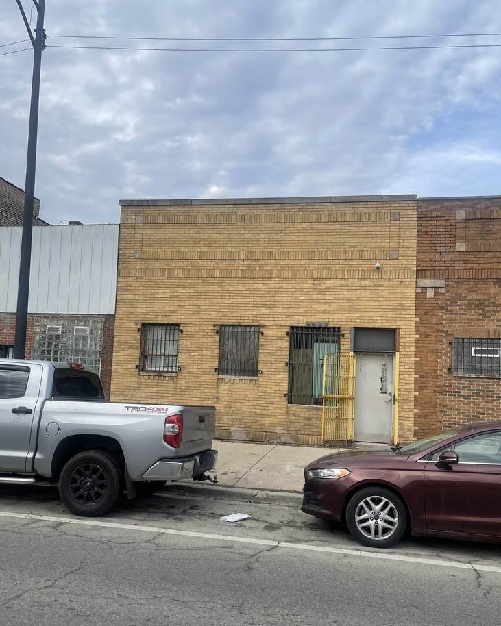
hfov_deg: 48.5
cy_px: 334
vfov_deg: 58.7
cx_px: 257
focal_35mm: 30
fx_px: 556
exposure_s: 1/1912
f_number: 1.6
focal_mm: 5.1
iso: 32
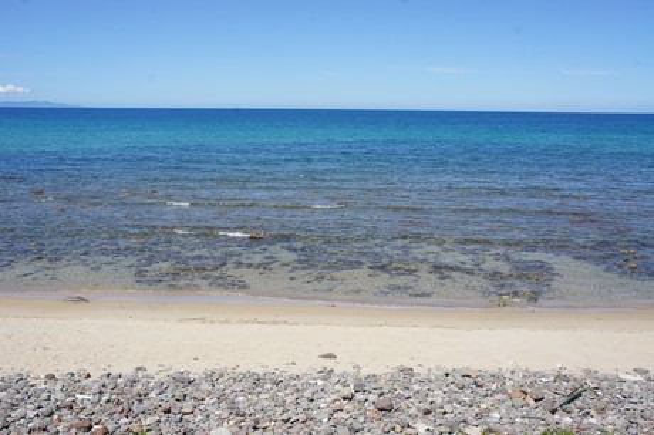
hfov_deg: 57.3
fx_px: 599
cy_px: 218
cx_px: 327
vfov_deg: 39.9
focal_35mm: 33
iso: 200
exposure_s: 1/250
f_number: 11
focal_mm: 22
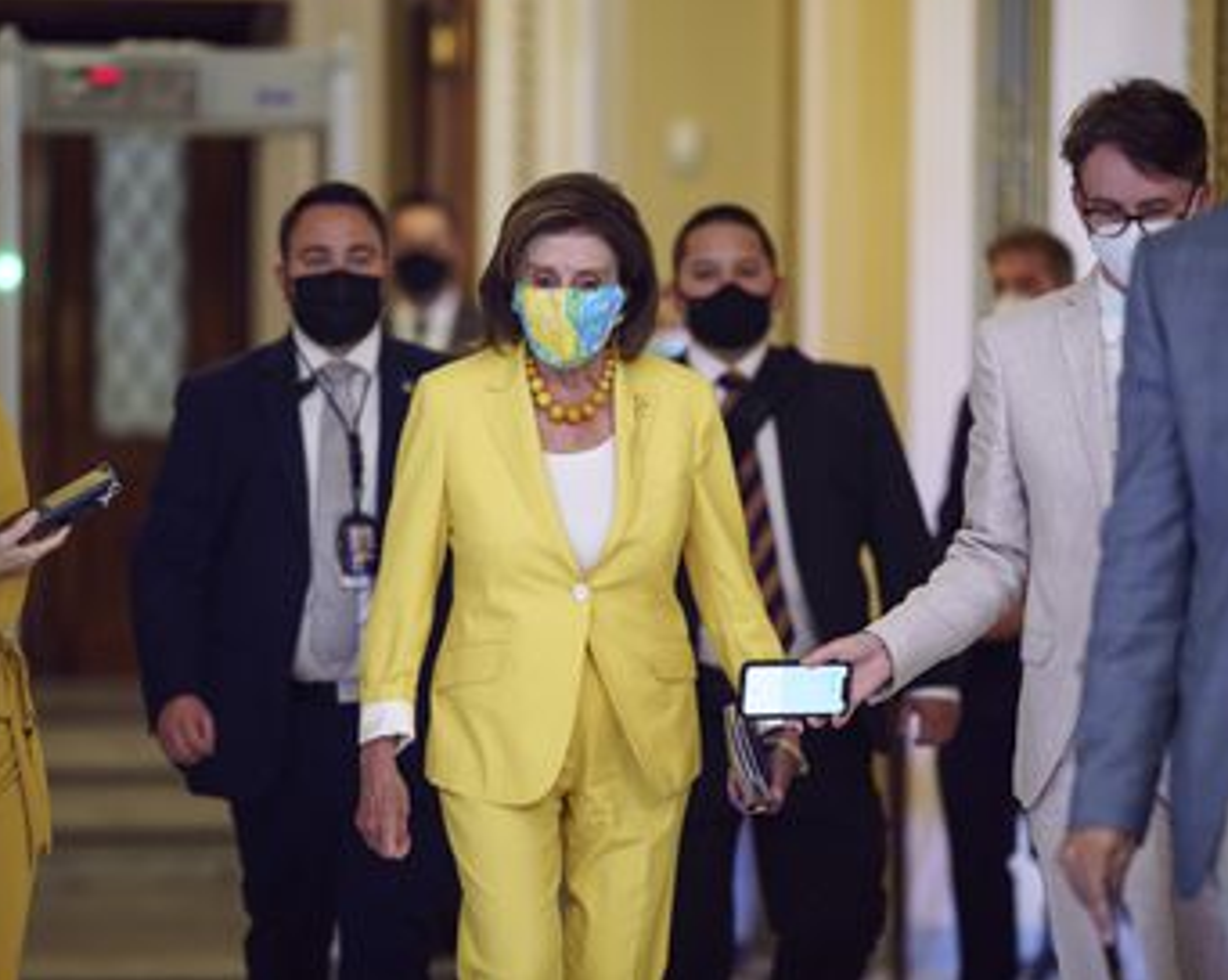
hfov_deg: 12.5
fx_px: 5591
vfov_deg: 10.0
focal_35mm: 154
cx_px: 623
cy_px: 486
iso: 2000
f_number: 2
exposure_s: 1/400
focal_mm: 135
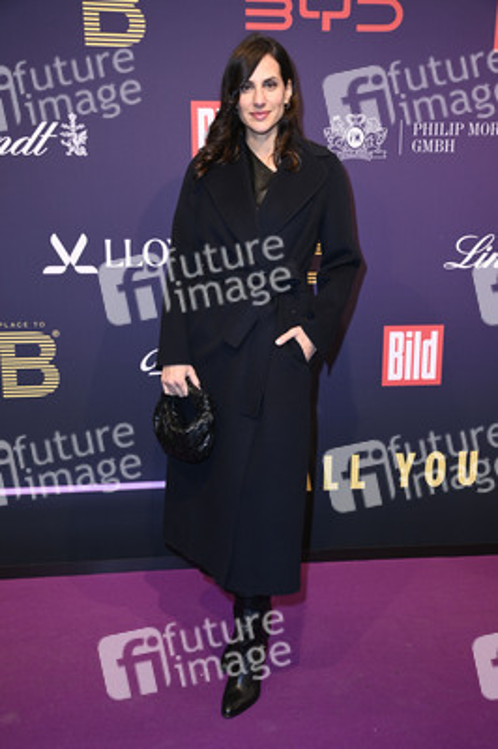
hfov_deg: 31.8
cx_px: 249
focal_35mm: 42
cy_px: 374
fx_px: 873
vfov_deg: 46.4
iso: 500
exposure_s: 1/250
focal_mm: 42
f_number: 5.6
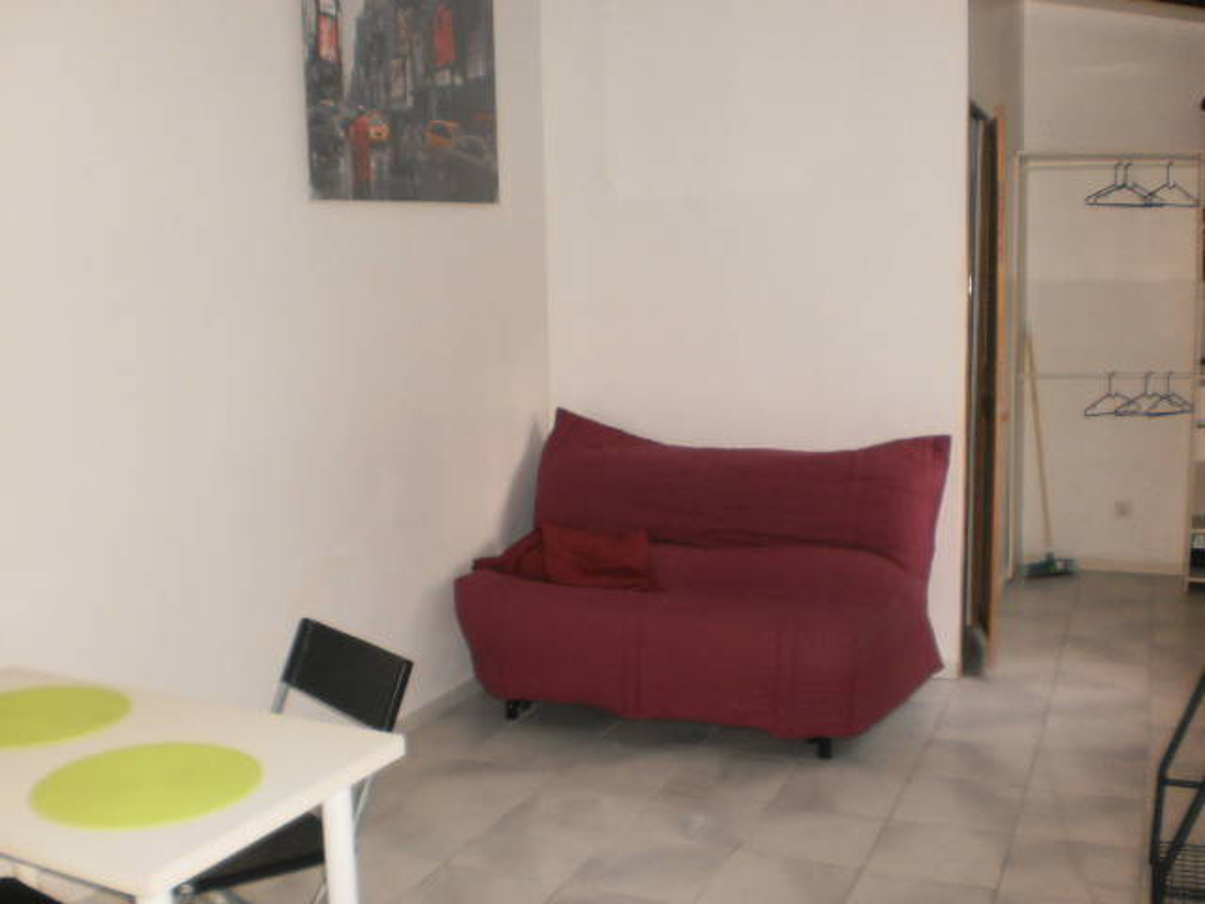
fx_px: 1253
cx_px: 602
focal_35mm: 36
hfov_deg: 51.4
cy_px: 452
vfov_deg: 39.7
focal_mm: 6.3
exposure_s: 1/30
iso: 200
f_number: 3.1
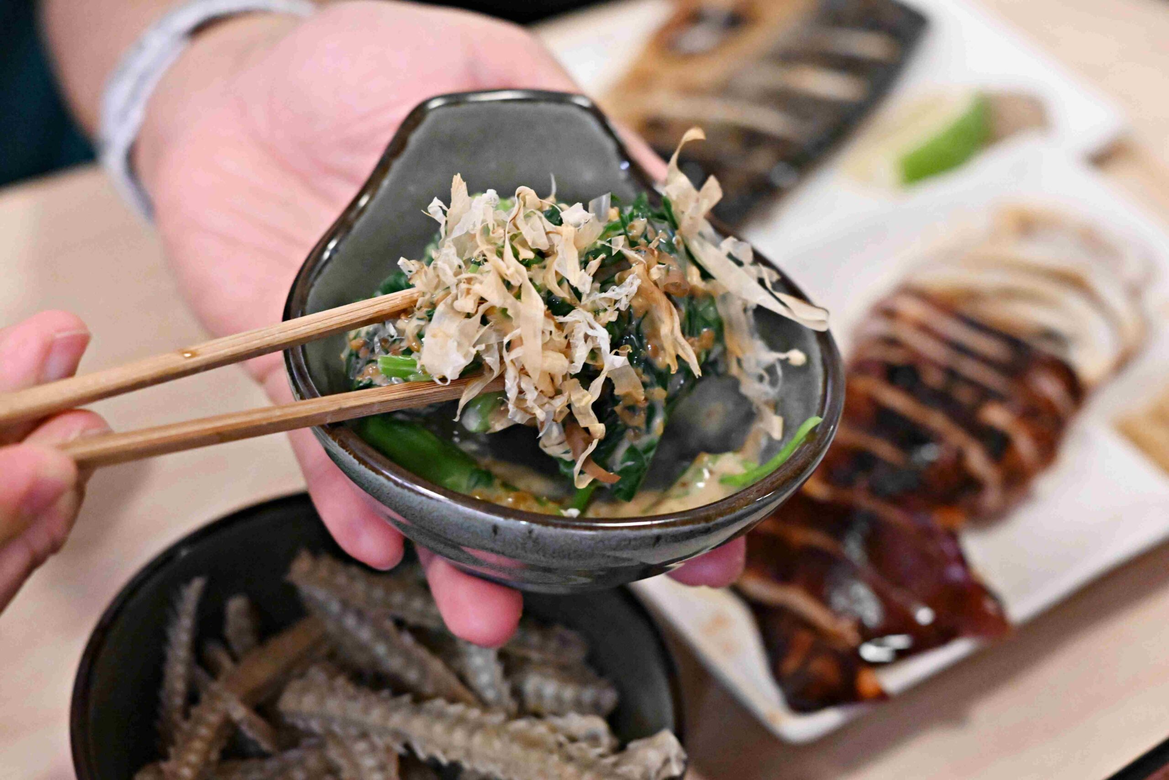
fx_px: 2435
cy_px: 390
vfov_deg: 18.2
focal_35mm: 75
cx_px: 584
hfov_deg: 27.0
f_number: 3.2
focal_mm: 50
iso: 6400
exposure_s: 1/200
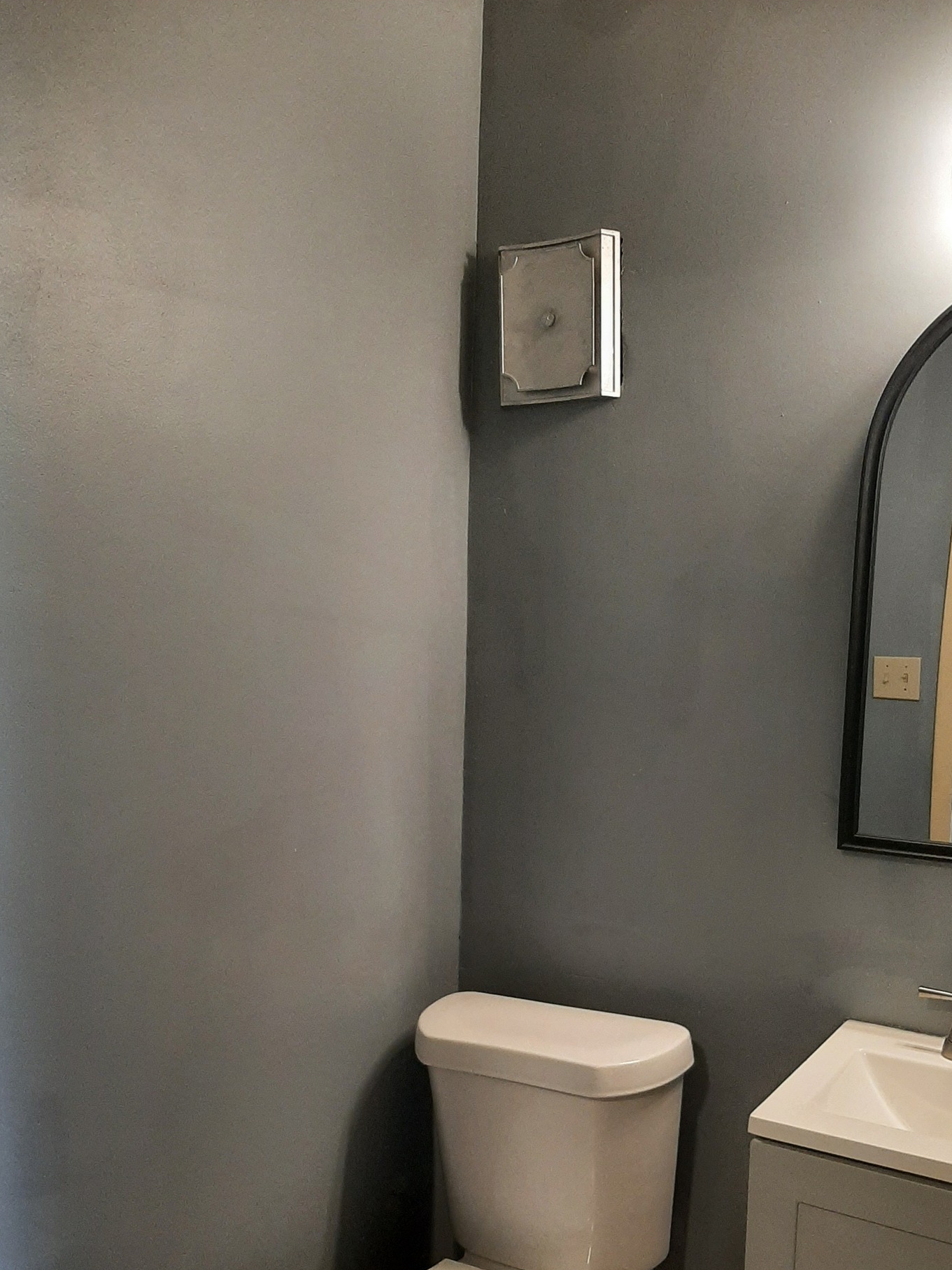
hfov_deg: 42.8
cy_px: 796
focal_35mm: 33
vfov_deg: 54.7
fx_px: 1210
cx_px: 543
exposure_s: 1/60
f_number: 1.7
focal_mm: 3.93
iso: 200
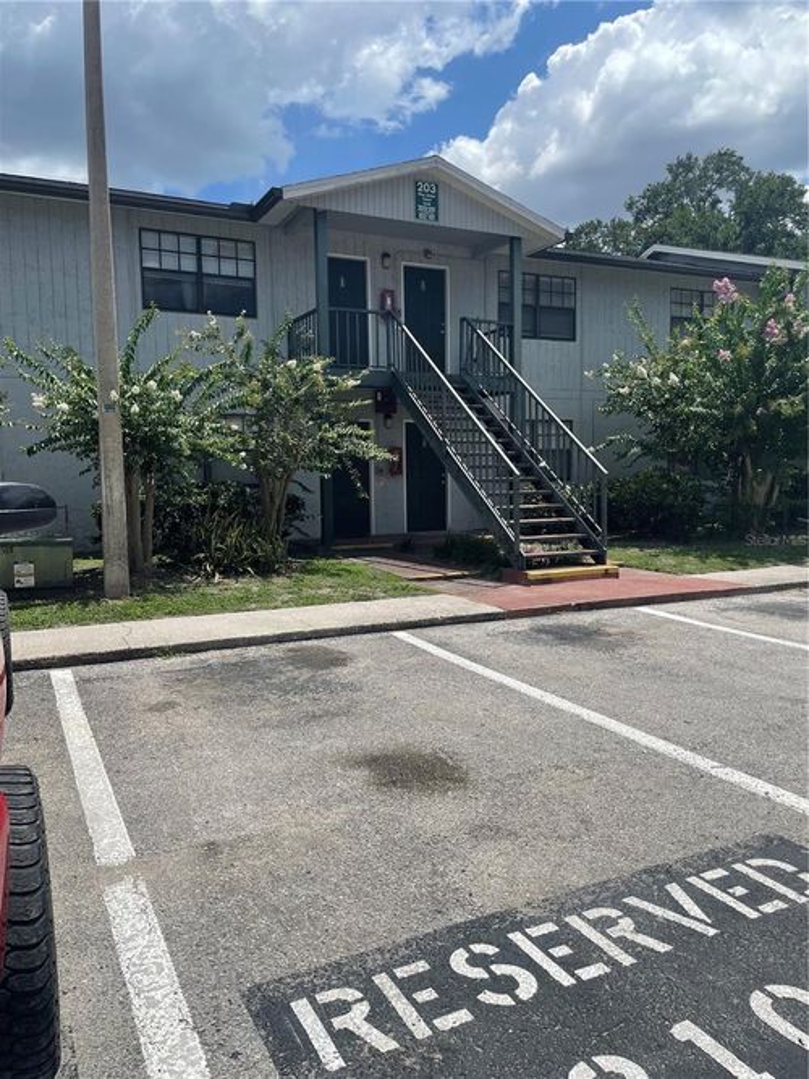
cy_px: 540
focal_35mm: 26
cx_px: 404
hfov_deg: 53.0
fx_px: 810
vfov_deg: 67.3
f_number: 1.6
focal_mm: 4.2
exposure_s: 1/5556
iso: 32
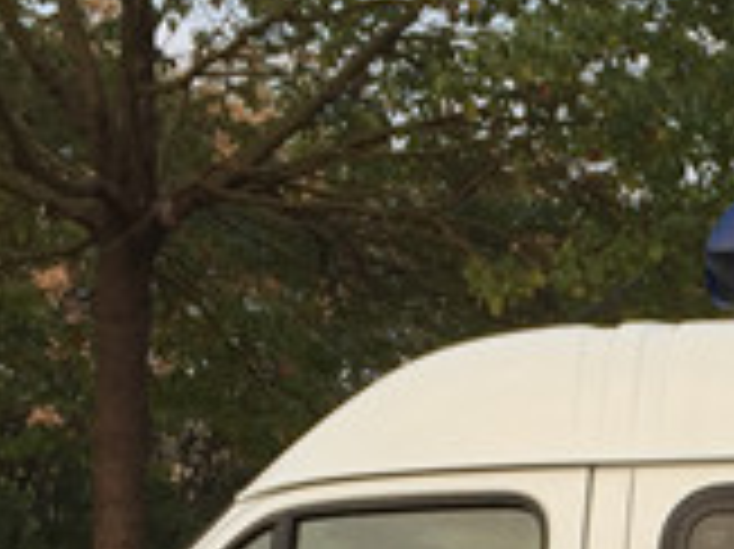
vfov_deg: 10.3
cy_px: 994
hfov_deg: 13.7
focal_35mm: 135
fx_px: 2860
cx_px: 1126
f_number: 2.2
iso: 32
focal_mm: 4.15
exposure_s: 1/421
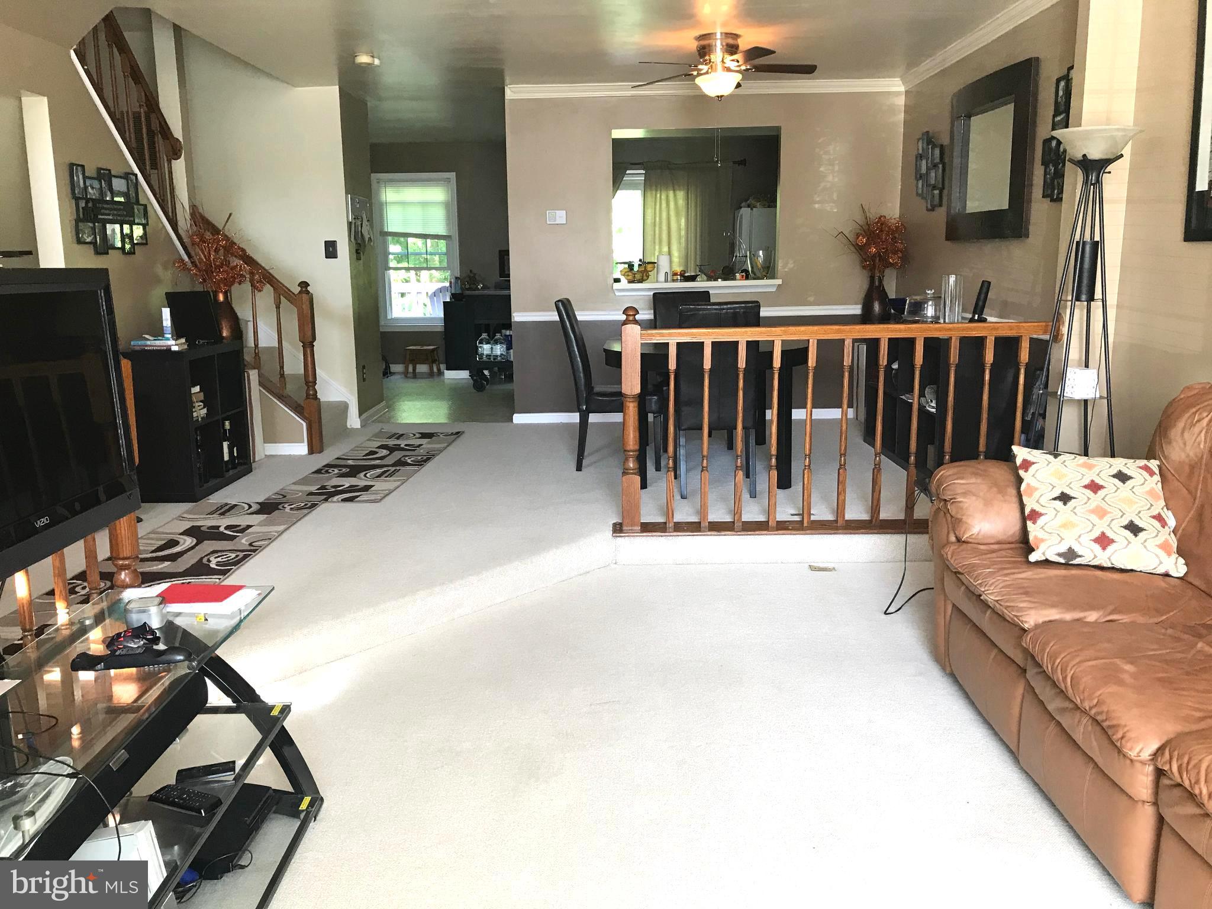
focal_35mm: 28
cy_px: 454
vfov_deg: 49.7
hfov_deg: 63.4
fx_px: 980
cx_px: 606
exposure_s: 1/30
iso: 32
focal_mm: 3.99
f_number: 1.8
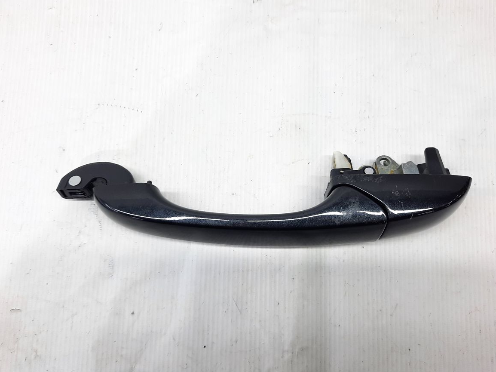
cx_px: 250
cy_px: 183
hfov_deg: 67.3
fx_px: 372
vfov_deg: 53.0
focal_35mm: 26
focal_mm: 4.6
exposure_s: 1/50
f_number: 2
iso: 80
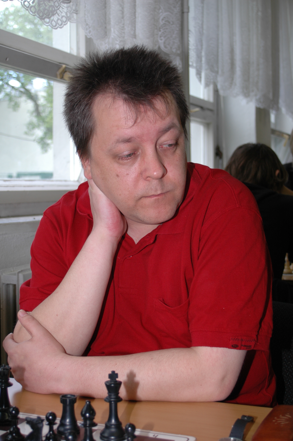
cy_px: 220
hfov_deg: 22.6
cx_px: 146
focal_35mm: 60
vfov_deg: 33.4
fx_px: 734
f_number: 5.3
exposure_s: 1/60
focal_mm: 40
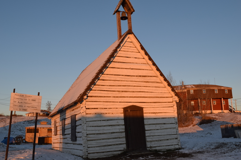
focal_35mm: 36
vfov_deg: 36.9
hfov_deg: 53.1
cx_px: 120
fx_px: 241
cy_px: 80
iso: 320
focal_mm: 24
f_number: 8
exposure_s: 1/250
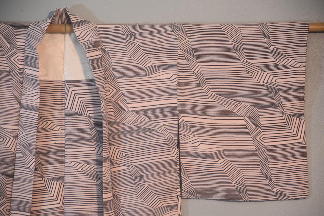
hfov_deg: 13.0
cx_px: 162
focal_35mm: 158
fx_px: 1418
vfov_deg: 8.7
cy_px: 108
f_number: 5.6
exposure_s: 1/60
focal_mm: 105
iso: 640
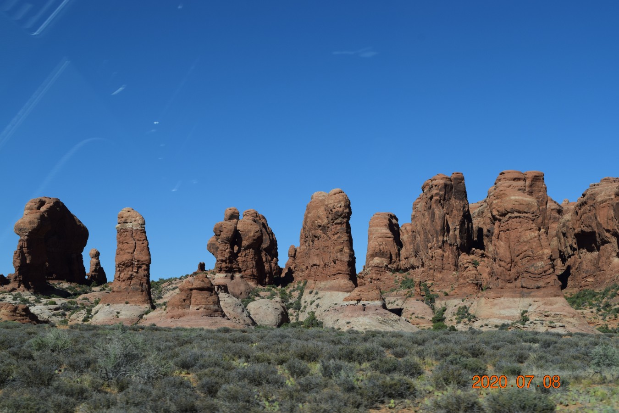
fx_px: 928
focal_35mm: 54
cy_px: 206
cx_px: 310
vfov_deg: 25.1
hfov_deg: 36.9
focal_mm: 36
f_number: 10
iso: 200
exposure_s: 1/400
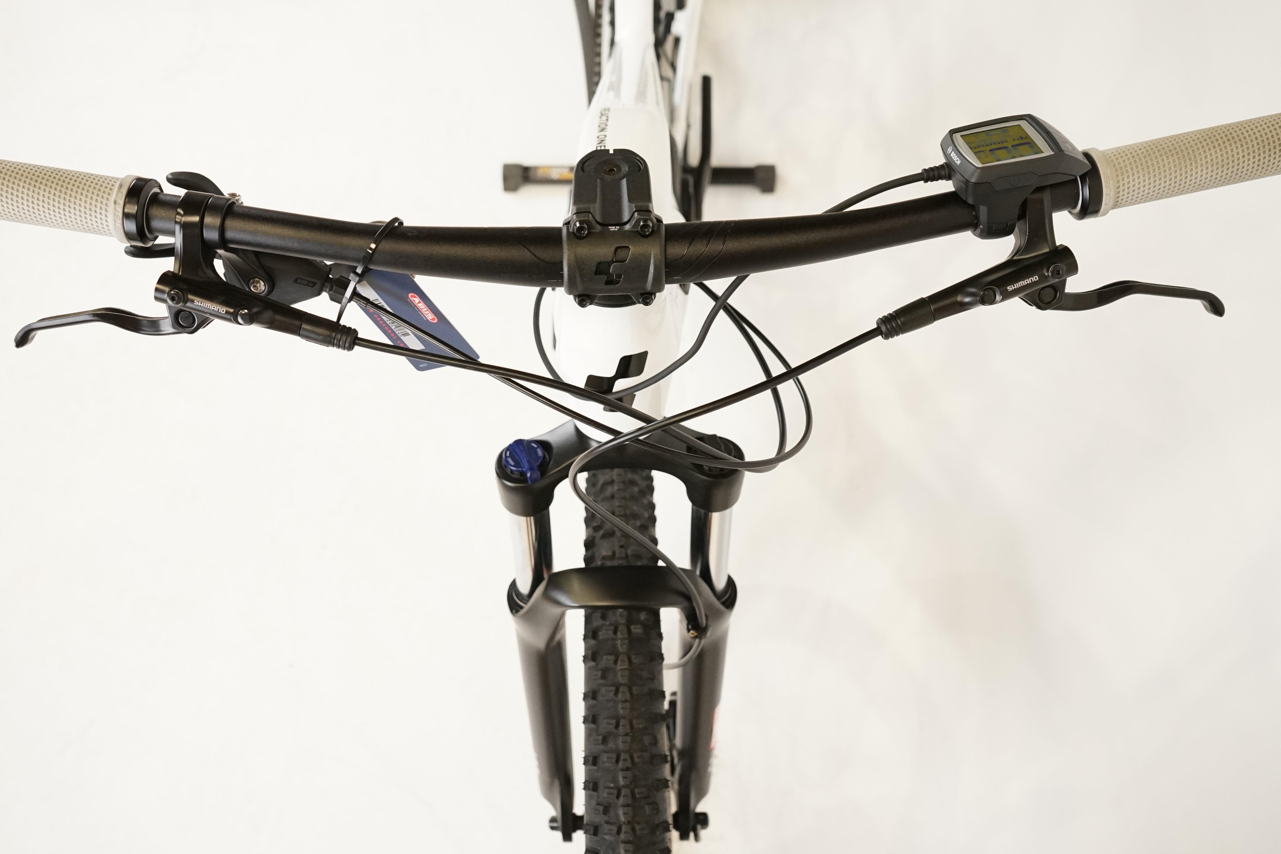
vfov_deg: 37.9
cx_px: 612
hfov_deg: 54.4
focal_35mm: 35
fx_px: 1245
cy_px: 424
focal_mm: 30
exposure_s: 1/200
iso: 2500
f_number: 5.6
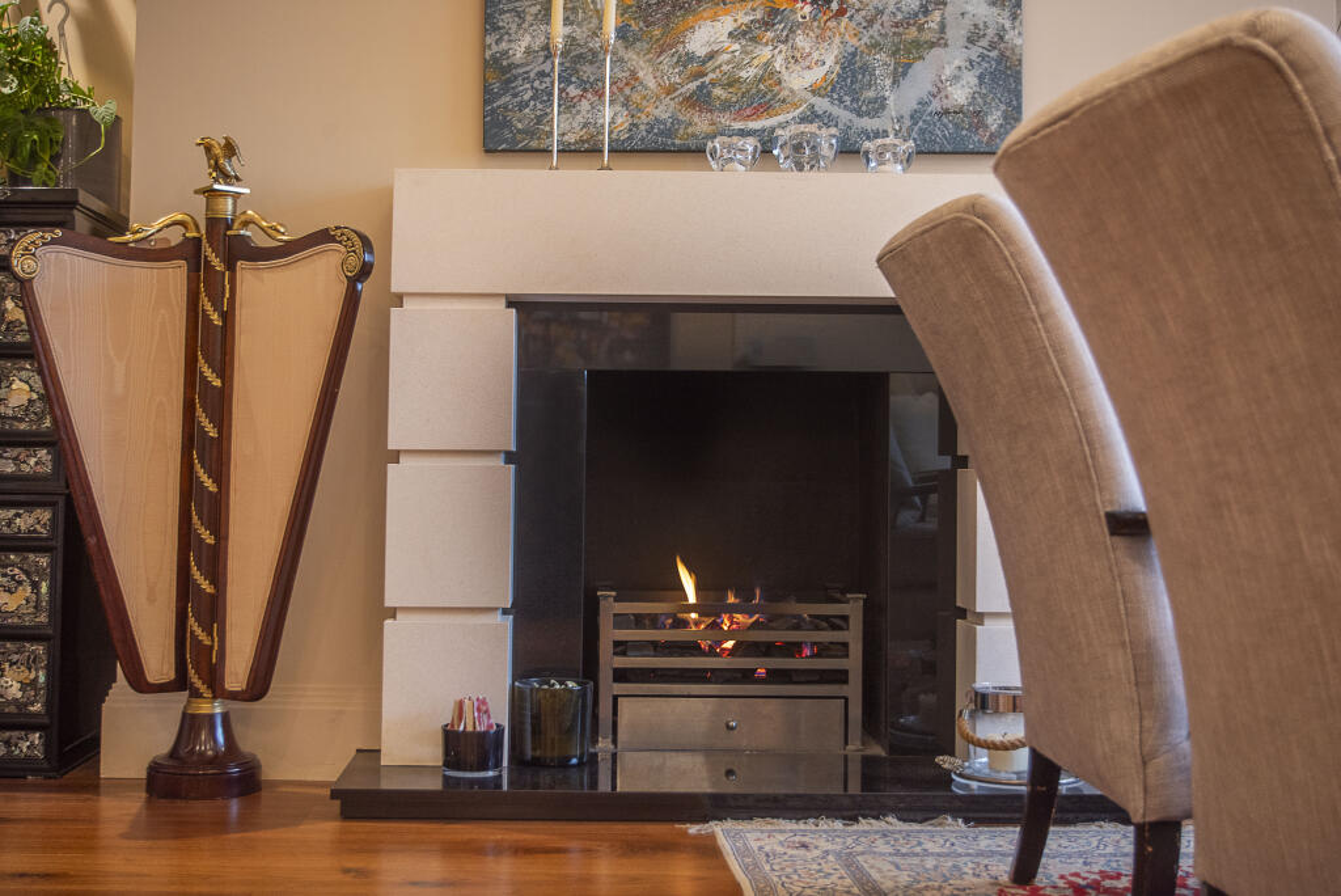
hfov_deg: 43.6
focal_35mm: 45
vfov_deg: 29.9
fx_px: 1677
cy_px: 448
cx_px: 670
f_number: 5.3
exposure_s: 1/20
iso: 500
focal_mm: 45
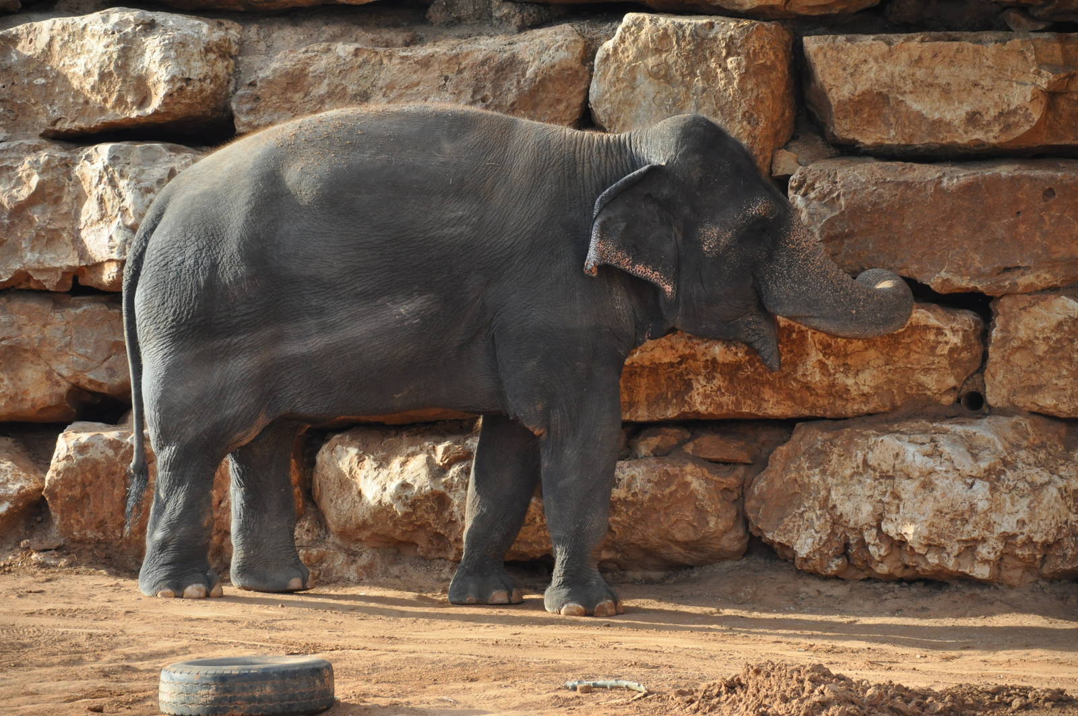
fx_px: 6506
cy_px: 358
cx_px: 539
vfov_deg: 6.3
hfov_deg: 9.5
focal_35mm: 218
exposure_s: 1/400
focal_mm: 145
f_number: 5.6
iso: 1000
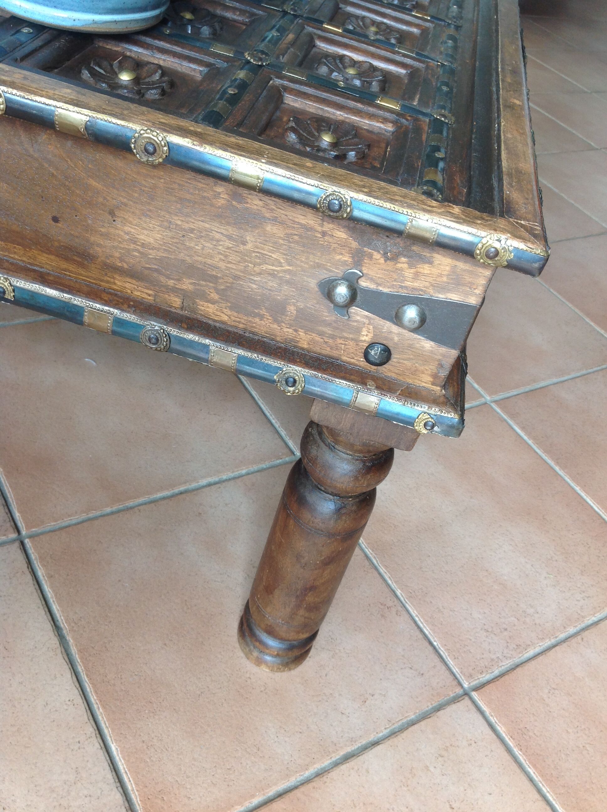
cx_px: 304
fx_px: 820
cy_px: 406
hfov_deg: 40.6
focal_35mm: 35
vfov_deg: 52.7
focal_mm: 4.28
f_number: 2.4
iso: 50
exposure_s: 1/30
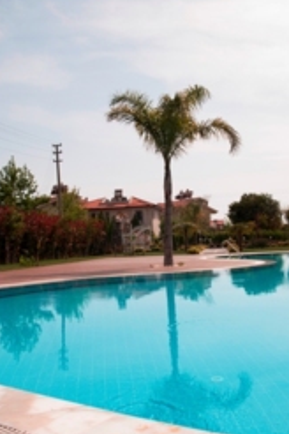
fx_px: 939
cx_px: 164
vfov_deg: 26.0
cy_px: 212
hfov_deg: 17.5
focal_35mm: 78
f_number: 6.3
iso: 100
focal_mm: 32
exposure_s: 1/160
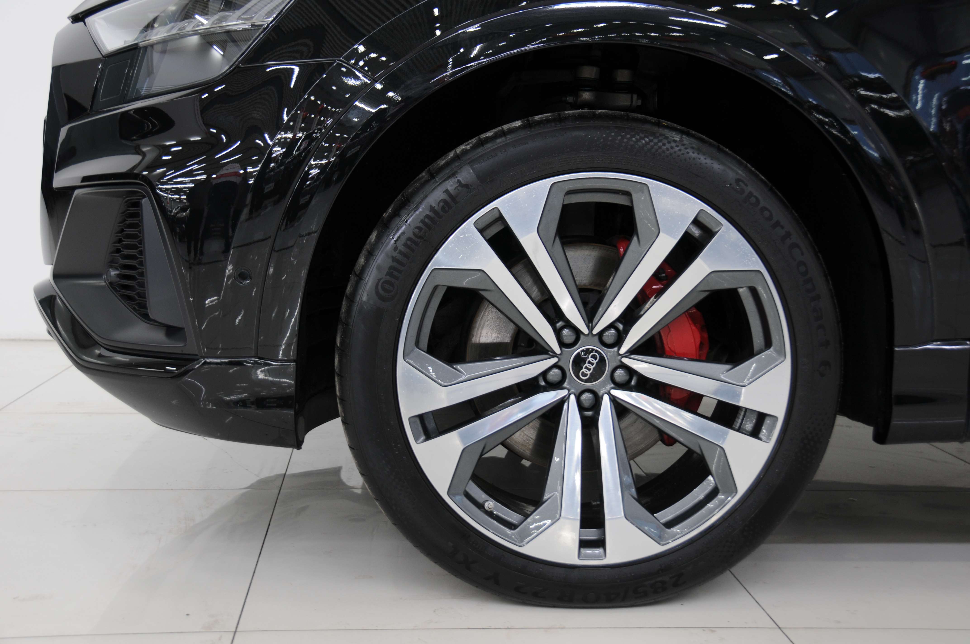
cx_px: 485
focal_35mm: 46
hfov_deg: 42.4
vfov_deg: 28.9
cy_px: 322
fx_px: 1251
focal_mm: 31
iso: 200
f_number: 4
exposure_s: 1/6
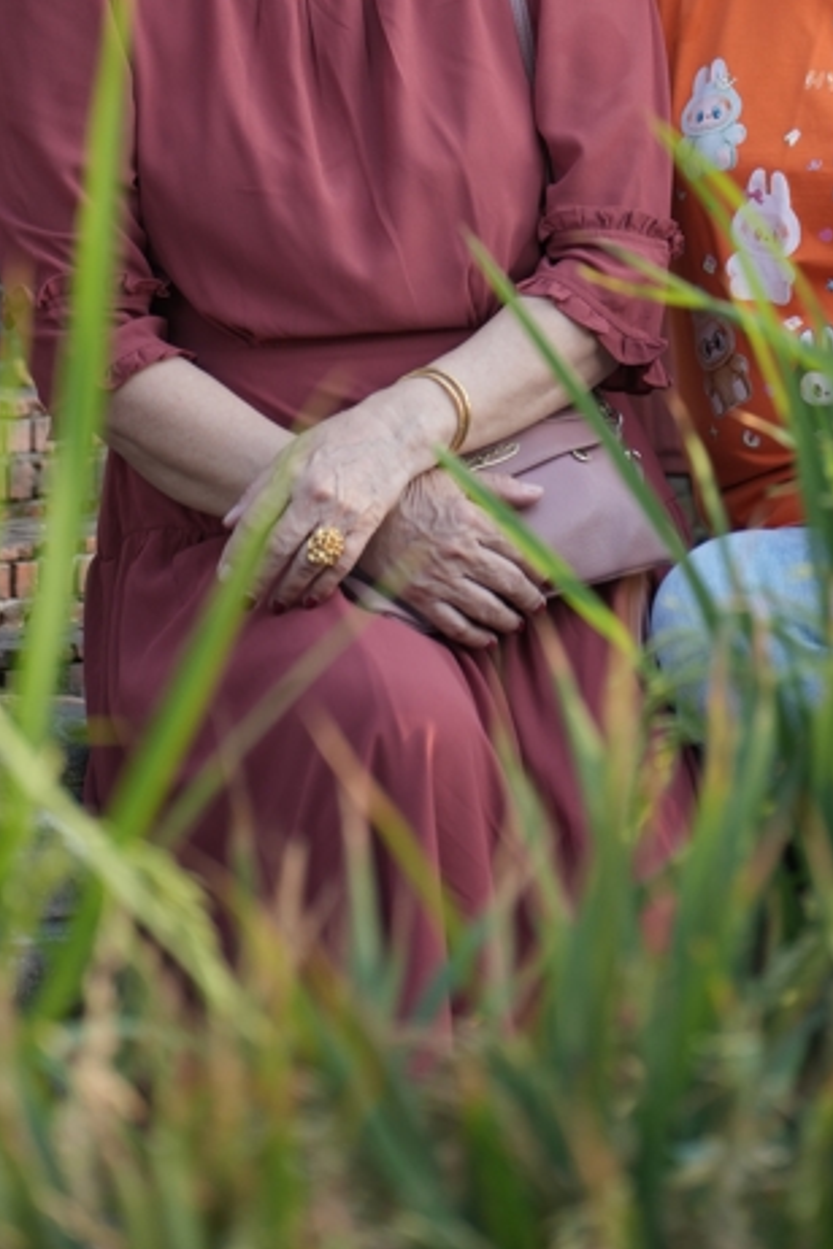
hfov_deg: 5.6
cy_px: 1
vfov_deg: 8.4
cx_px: 587
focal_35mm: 245
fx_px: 8503
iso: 320
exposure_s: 1/500
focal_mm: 116
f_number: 2.8
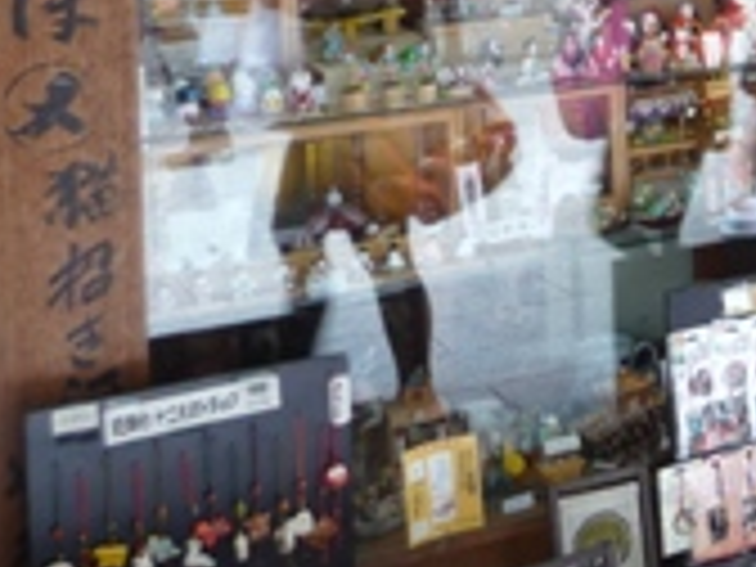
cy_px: -207
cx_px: 1163
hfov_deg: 19.1
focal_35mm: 89
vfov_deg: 15.6
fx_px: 1944
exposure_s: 1/30
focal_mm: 4.7
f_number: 3.3
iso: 125
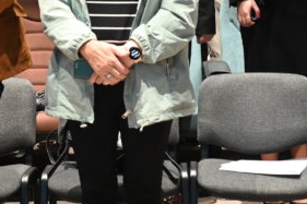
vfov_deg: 13.1
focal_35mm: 104
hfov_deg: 19.7
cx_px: 180
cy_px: 37
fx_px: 885
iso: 3200
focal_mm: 28.5
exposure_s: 1/30
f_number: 4.5
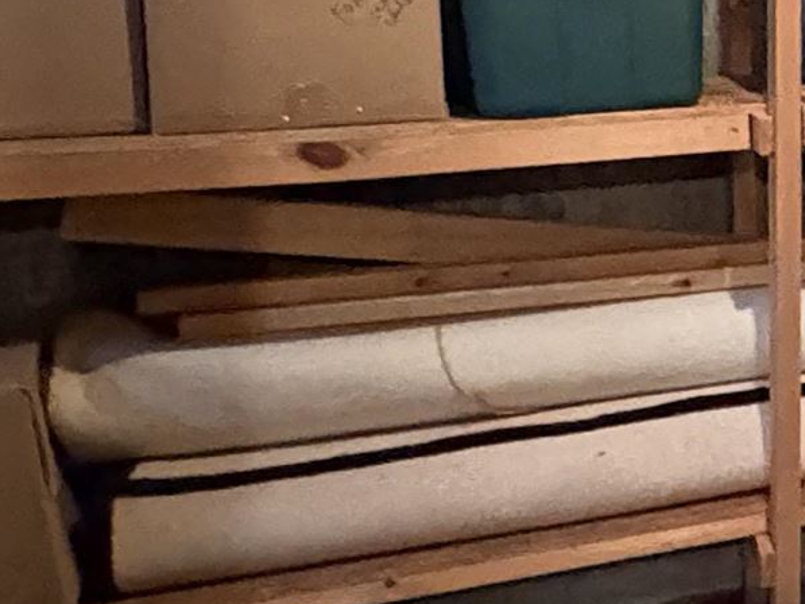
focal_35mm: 72
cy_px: 58
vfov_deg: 20.0
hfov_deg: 17.7
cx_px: 1660
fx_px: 1675
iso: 1250
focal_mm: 2.22
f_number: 2.2
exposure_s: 1/30
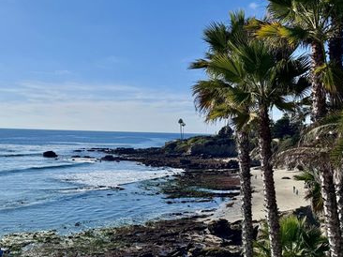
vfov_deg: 36.7
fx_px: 386
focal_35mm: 39
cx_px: 98
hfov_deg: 46.6
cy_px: 144
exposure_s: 1/12346
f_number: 1.78
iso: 64
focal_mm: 6.76
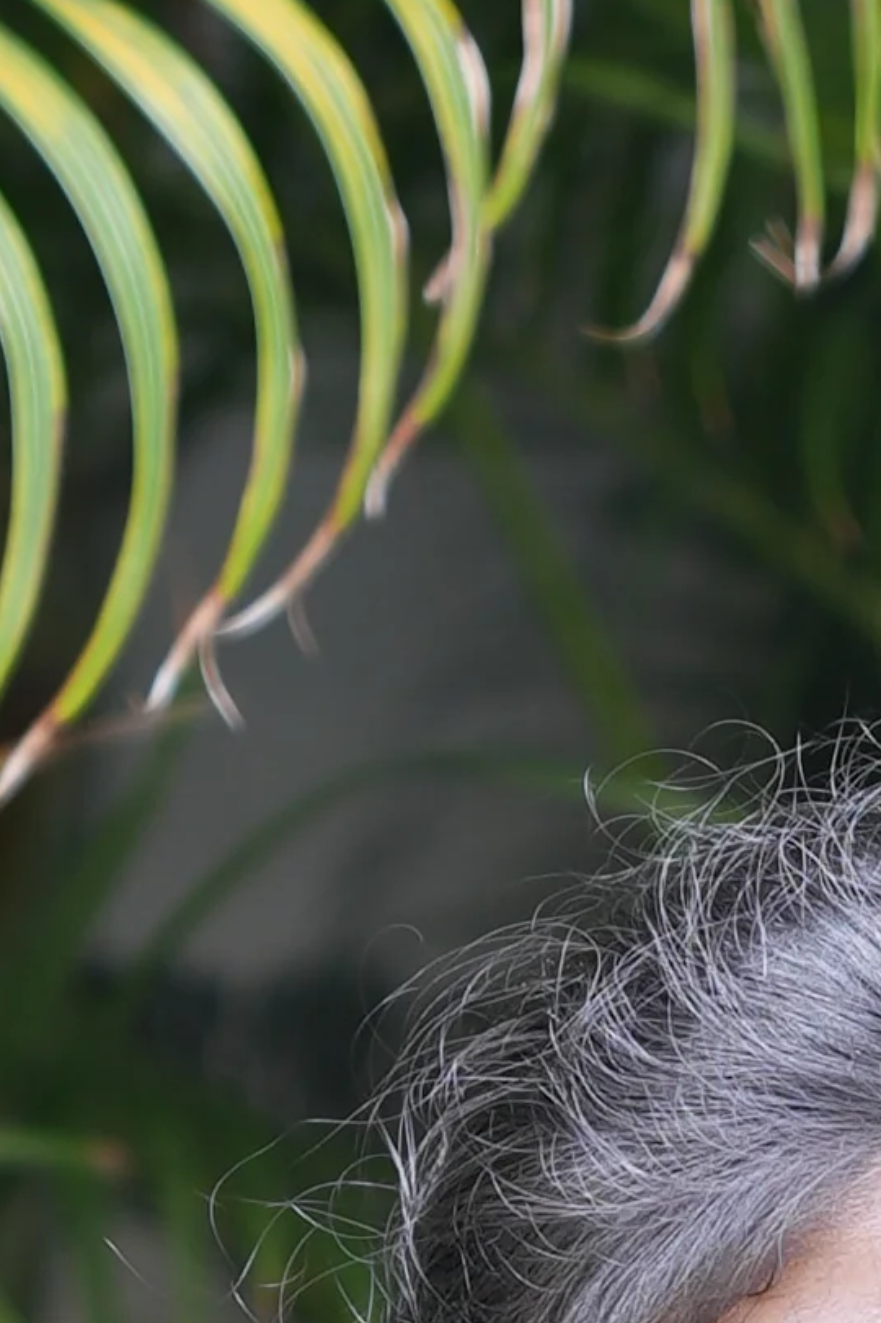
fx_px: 14033
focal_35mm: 382
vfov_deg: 5.3
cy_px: 3011
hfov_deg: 3.6
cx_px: 917
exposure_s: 1/50
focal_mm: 73
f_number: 4
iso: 200
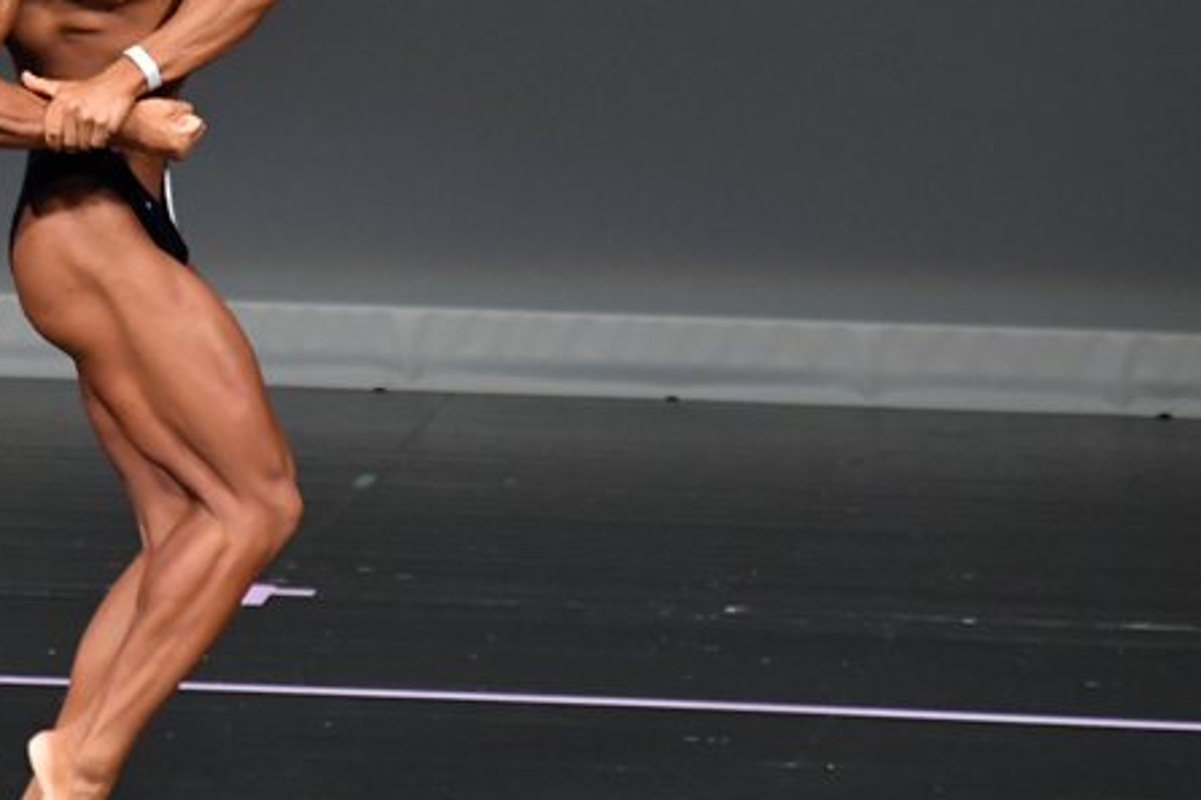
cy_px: 229
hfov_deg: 3.2
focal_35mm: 652
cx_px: 228
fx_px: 21742
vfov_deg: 2.1
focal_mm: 250
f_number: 5.6
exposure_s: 1/400
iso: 4000
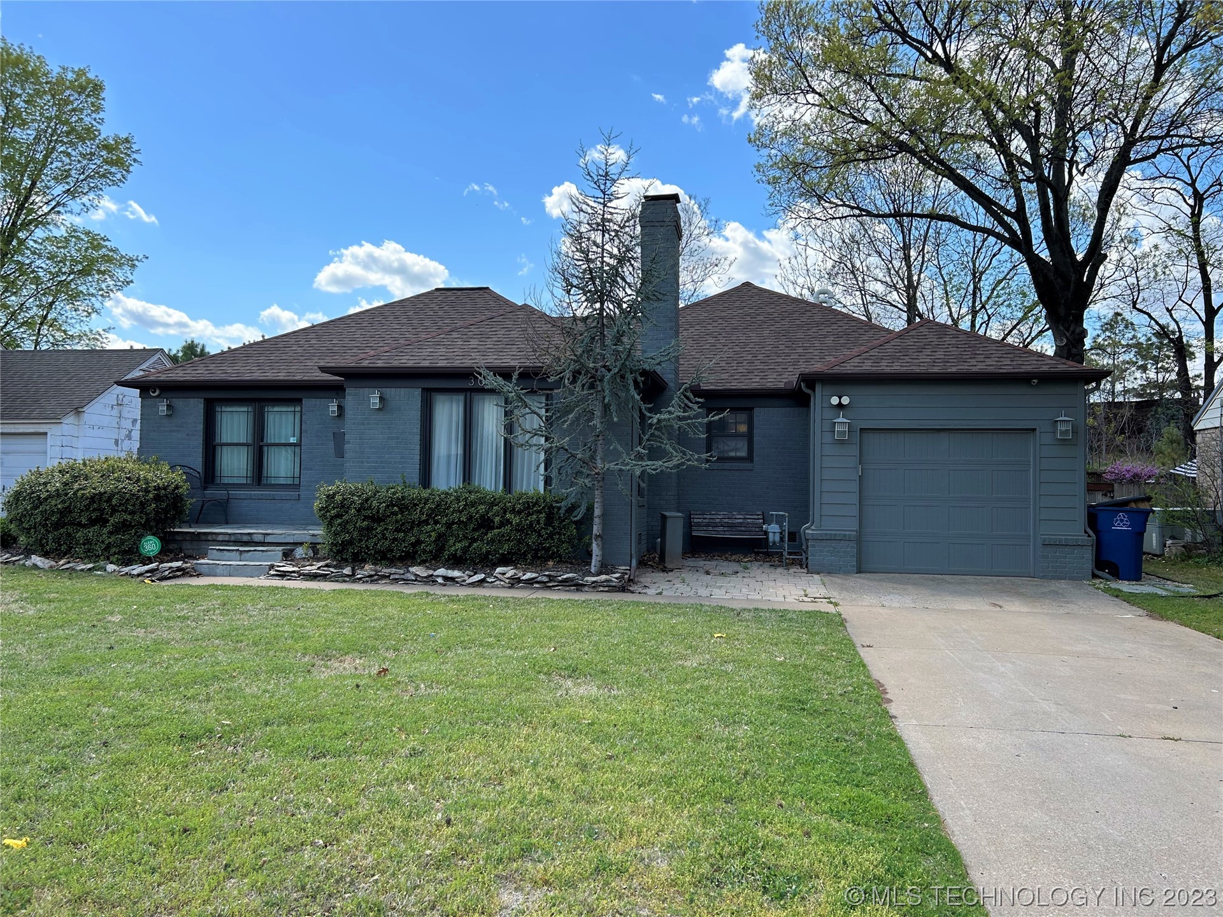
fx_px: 919
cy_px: 458
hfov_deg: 67.3
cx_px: 612
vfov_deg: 53.1
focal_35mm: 26
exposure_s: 1/2083
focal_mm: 5.7
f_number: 1.5
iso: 50
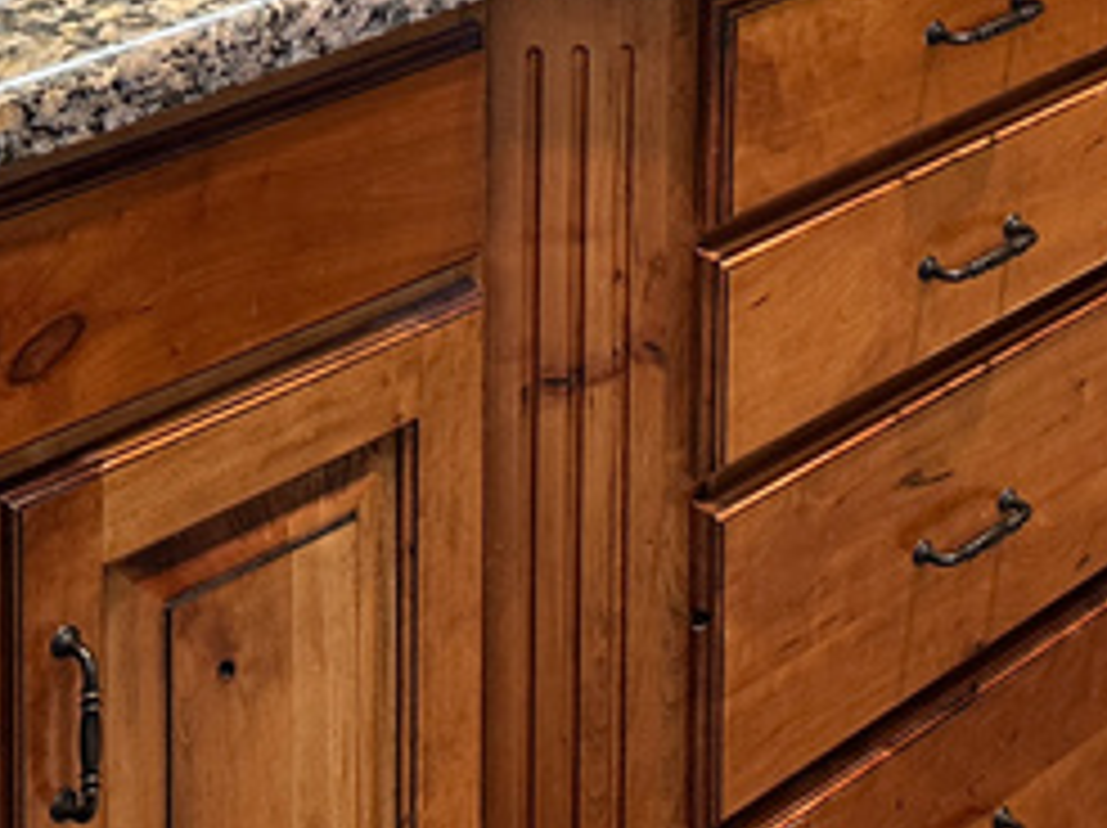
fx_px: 3195
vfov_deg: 12.8
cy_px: -860
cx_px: 954
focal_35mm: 100
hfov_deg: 19.4
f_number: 1.78
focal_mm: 6.86
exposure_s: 1/60
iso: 125
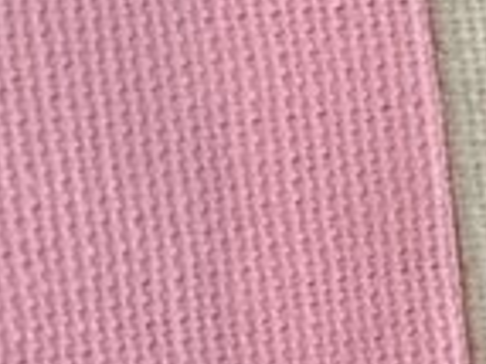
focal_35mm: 185
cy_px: 92
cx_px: 1246
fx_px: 2595
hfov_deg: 9.3
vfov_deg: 8.0
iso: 125
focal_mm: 3.3
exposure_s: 1/30
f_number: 2.4
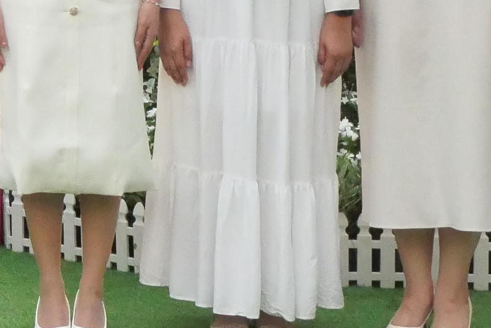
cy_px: -211
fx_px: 2211
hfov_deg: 12.0
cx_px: -269
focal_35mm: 162
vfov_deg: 8.3
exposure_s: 1/4000
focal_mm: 17
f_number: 7.1
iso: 4000
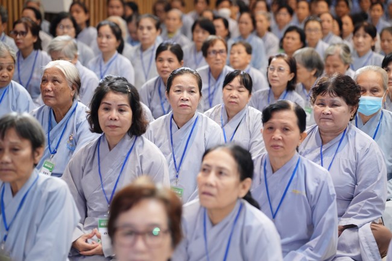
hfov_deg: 21.7
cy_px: 130
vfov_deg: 14.5
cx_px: 196
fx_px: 1023
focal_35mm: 94
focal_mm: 94
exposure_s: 1/100
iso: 2000
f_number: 2.8
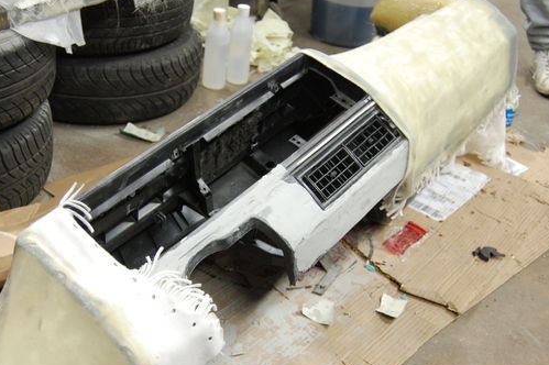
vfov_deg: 26.9
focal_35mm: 50
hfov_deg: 39.6
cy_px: 228
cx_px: 257
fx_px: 762
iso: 800
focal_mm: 26
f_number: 4
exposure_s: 1/30
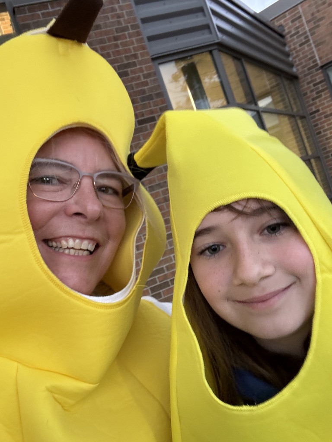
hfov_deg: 46.8
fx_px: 384
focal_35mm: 30
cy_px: 221
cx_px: 166
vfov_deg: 60.0
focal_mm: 2.69
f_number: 1.9
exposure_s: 1/33
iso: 250
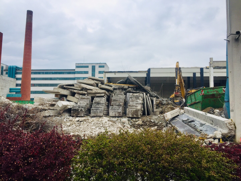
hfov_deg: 61.7
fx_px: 202
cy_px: 90
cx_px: 120
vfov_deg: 48.2
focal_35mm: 29
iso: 32
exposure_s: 1/1647
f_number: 2.2
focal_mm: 4.15
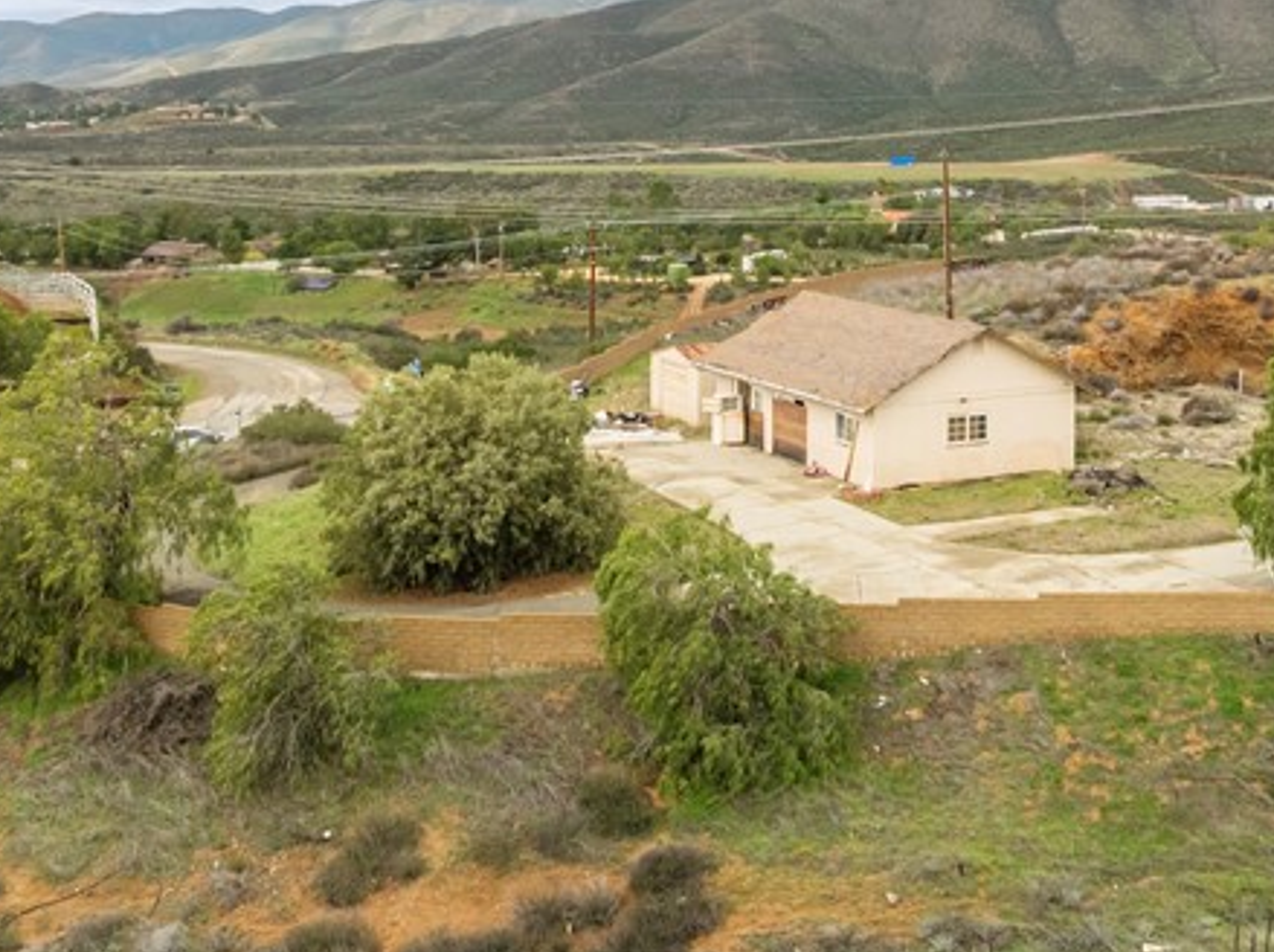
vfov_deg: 25.0
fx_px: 2058
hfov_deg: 33.8
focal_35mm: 56
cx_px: 932
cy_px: 38
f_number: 2.8
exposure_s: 1/500
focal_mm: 12.29
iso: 100
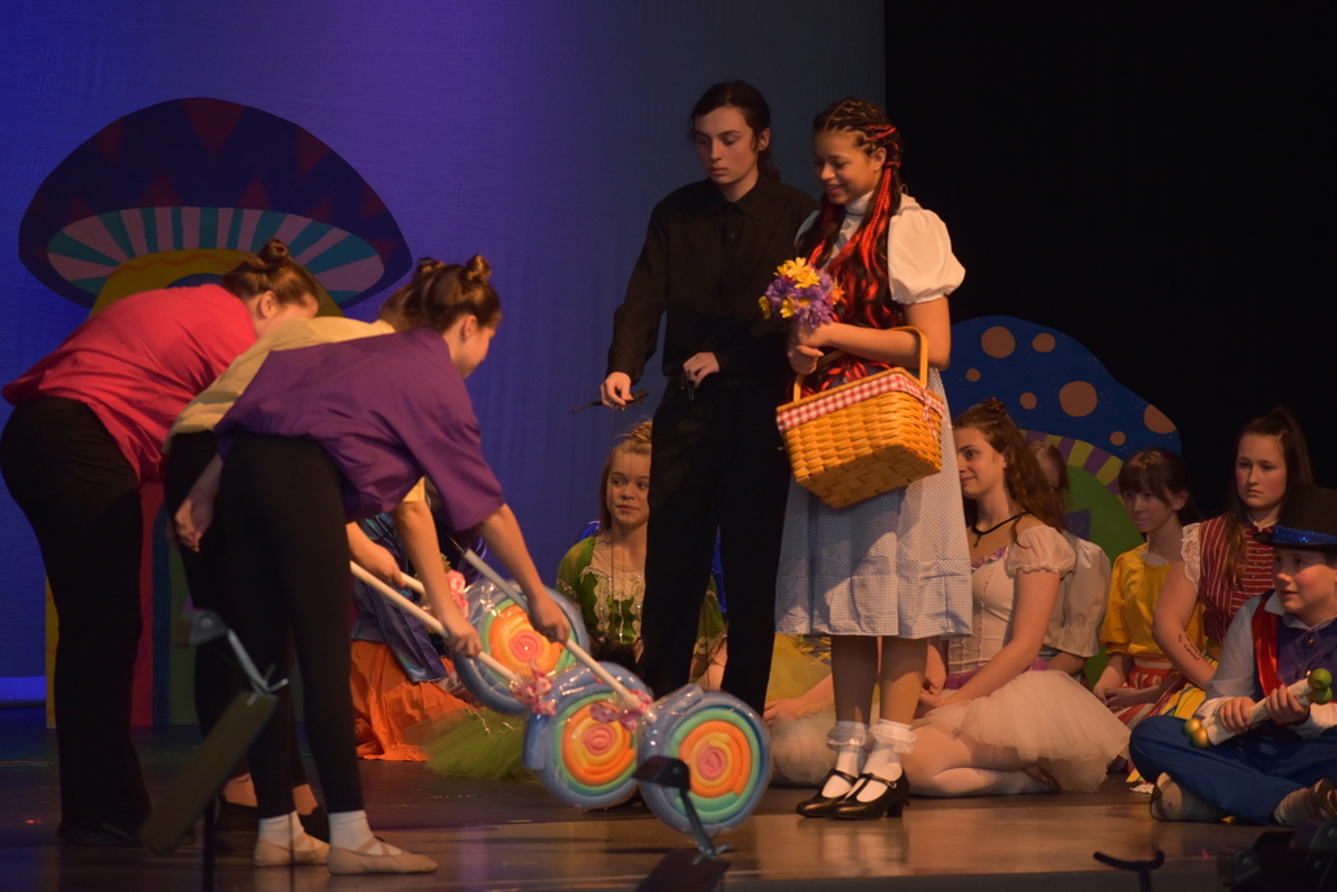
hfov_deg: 10.2
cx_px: 668
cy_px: 446
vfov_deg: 6.8
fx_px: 7521
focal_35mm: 202
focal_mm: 135
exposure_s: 1/160
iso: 1250
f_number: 5
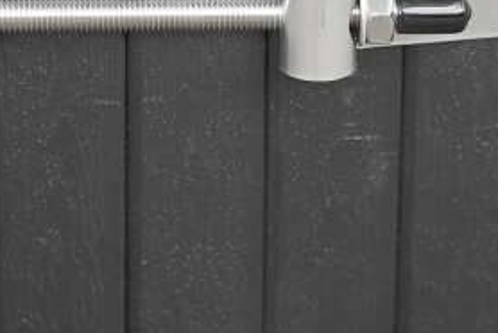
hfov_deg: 7.3
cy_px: -2
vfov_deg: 4.9
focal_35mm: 283
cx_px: 131
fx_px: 3919
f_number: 4
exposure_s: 1/160
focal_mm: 105
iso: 400
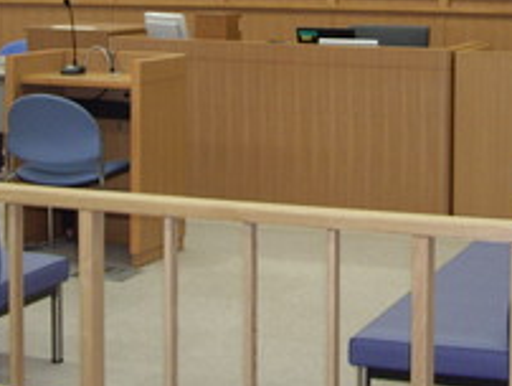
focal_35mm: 94
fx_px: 1392
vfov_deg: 15.3
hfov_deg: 20.7
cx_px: 373
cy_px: -42
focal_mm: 7.9
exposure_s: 1/40
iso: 200
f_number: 2.8
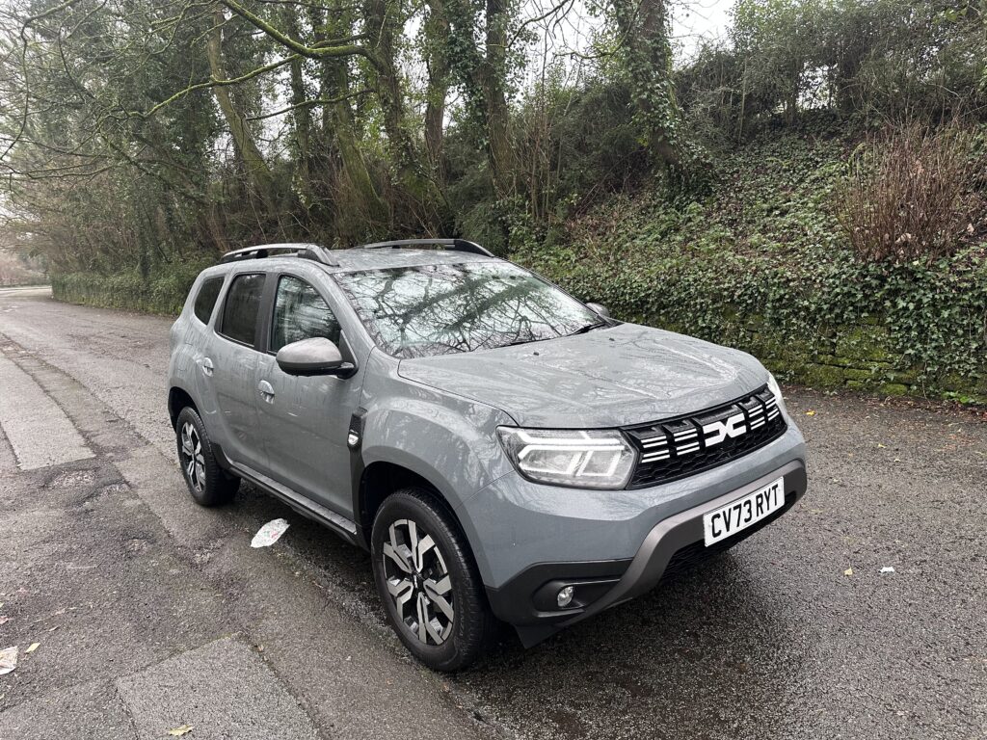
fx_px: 684
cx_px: 494
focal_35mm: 24
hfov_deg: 71.6
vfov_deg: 56.8
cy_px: 370
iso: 200
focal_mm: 6.86
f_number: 1.78
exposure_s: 1/121
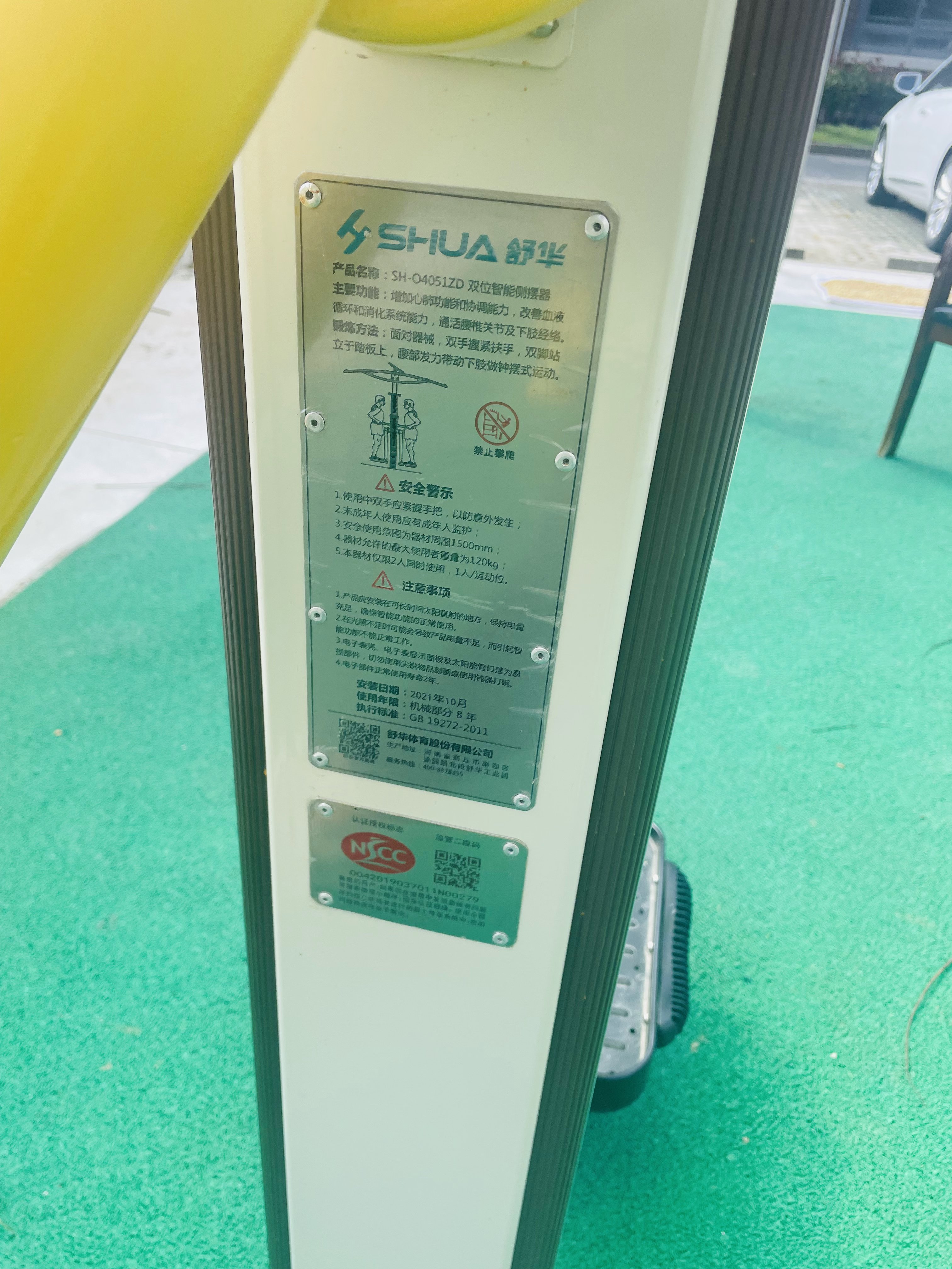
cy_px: 634
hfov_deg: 53.1
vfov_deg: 67.3
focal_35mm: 26
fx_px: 953
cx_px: 476
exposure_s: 1/615
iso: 32
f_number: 1.6
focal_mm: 4.2
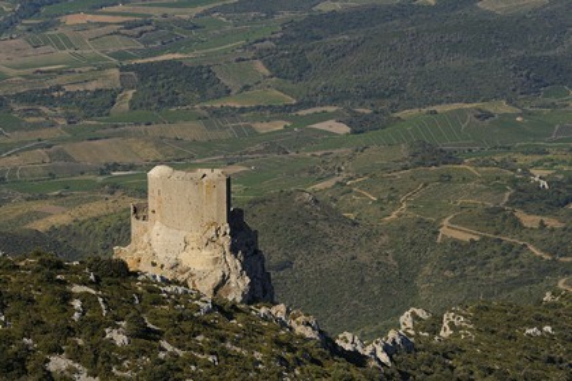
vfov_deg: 8.1
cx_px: 286
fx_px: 2701
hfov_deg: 12.1
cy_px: 190
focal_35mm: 170
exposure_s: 1/1000
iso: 400
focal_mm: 170
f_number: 9
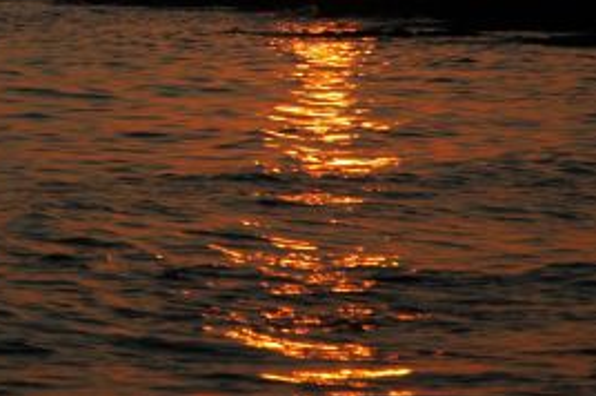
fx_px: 5176
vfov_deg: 4.4
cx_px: -278
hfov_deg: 6.5
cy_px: -191
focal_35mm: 313
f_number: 11
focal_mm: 70
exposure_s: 1/400
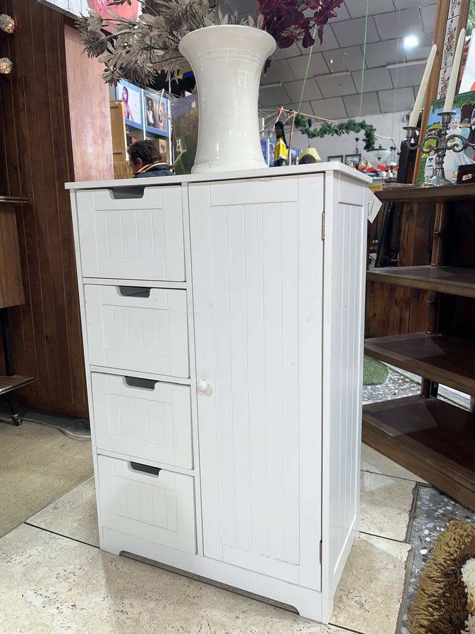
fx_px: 476
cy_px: 317
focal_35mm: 26
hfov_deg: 53.1
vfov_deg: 67.3
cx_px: 238
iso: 32
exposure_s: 1/46
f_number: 1.6
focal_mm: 5.1
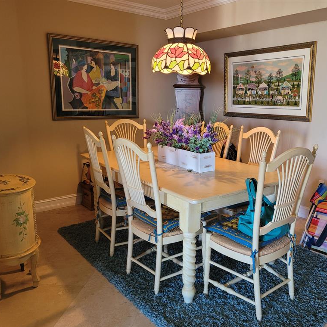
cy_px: 165
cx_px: 202
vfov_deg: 52.5
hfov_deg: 52.1
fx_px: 331
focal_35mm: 31
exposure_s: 1/40
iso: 250
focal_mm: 5.4
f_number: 1.8
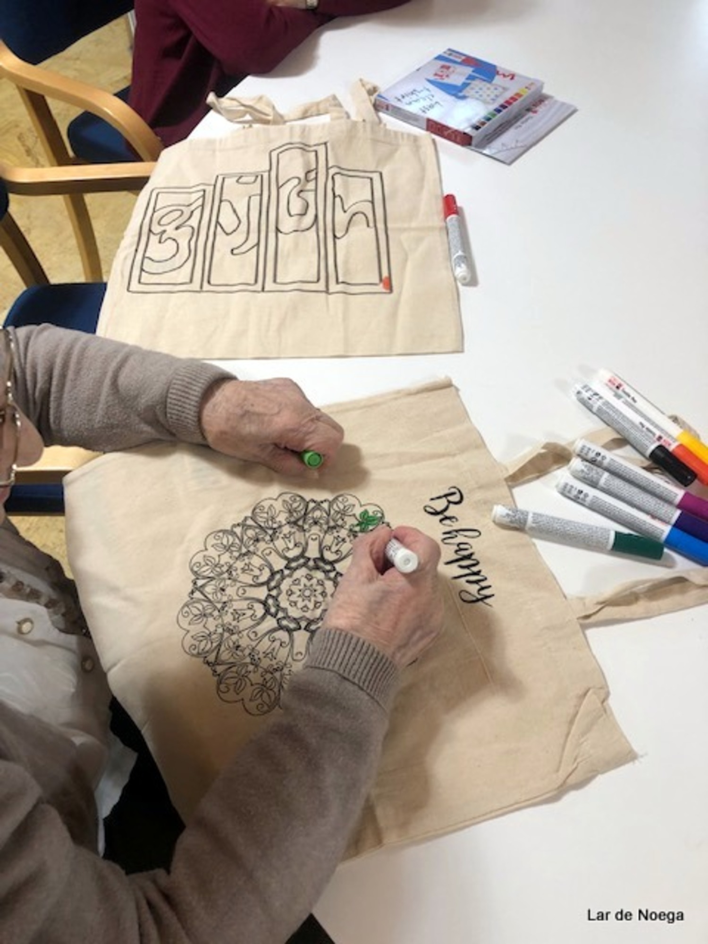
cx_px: 354
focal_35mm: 28
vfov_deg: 63.4
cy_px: 472
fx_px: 764
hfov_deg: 49.7
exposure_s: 1/24
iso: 40
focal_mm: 4
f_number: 1.8
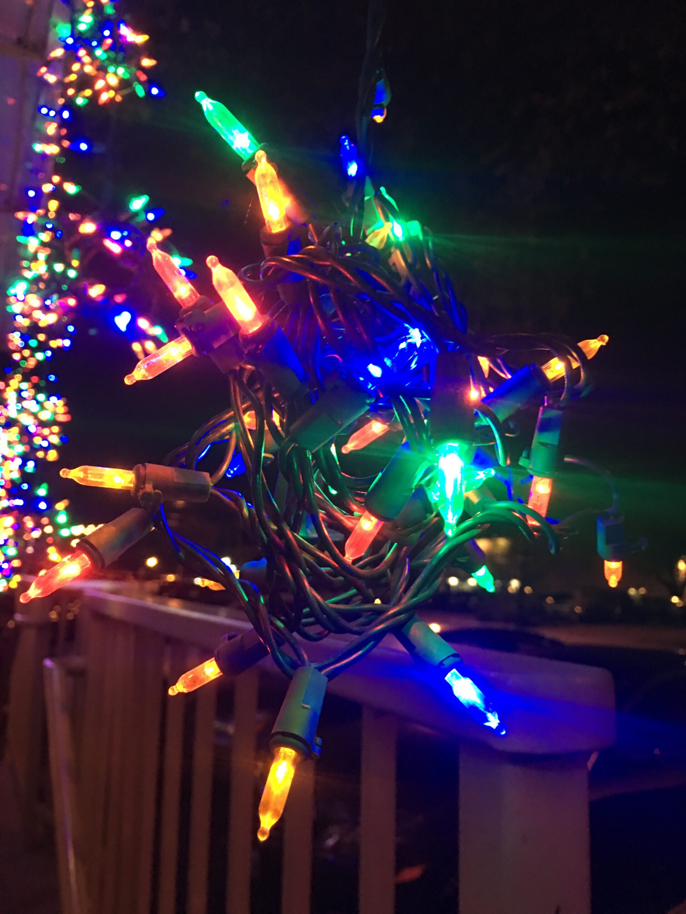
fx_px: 766
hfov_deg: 48.2
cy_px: 457
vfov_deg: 61.7
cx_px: 343
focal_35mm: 29
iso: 50
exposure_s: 1/4
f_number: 2.2
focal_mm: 4.15
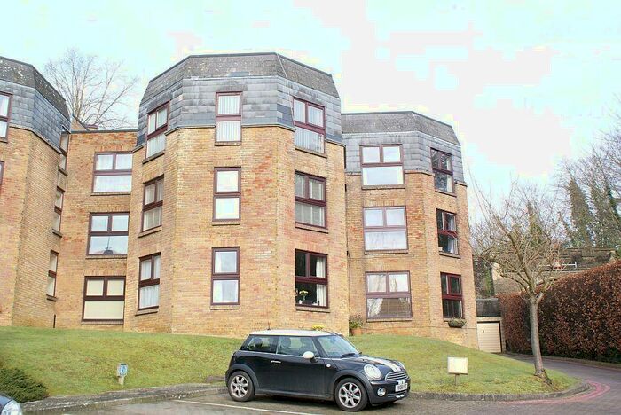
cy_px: 208
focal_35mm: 39
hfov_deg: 49.5
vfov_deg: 34.3
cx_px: 310
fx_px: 673
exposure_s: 1/60
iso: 100
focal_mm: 26
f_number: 7.1
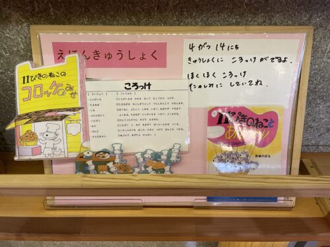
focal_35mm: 26
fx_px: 248
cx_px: 165
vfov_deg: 53.1
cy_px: 124
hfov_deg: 67.3
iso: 125
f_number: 1.6
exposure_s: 1/60
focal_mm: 4.2
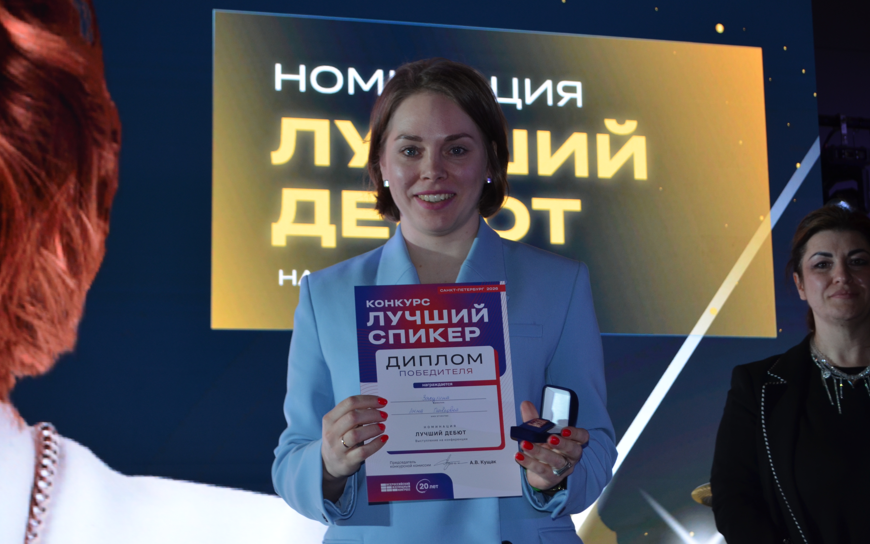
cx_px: 434
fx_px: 1269
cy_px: 276
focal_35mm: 54
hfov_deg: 37.8
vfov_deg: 24.2
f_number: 5
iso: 450
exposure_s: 1/60
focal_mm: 35
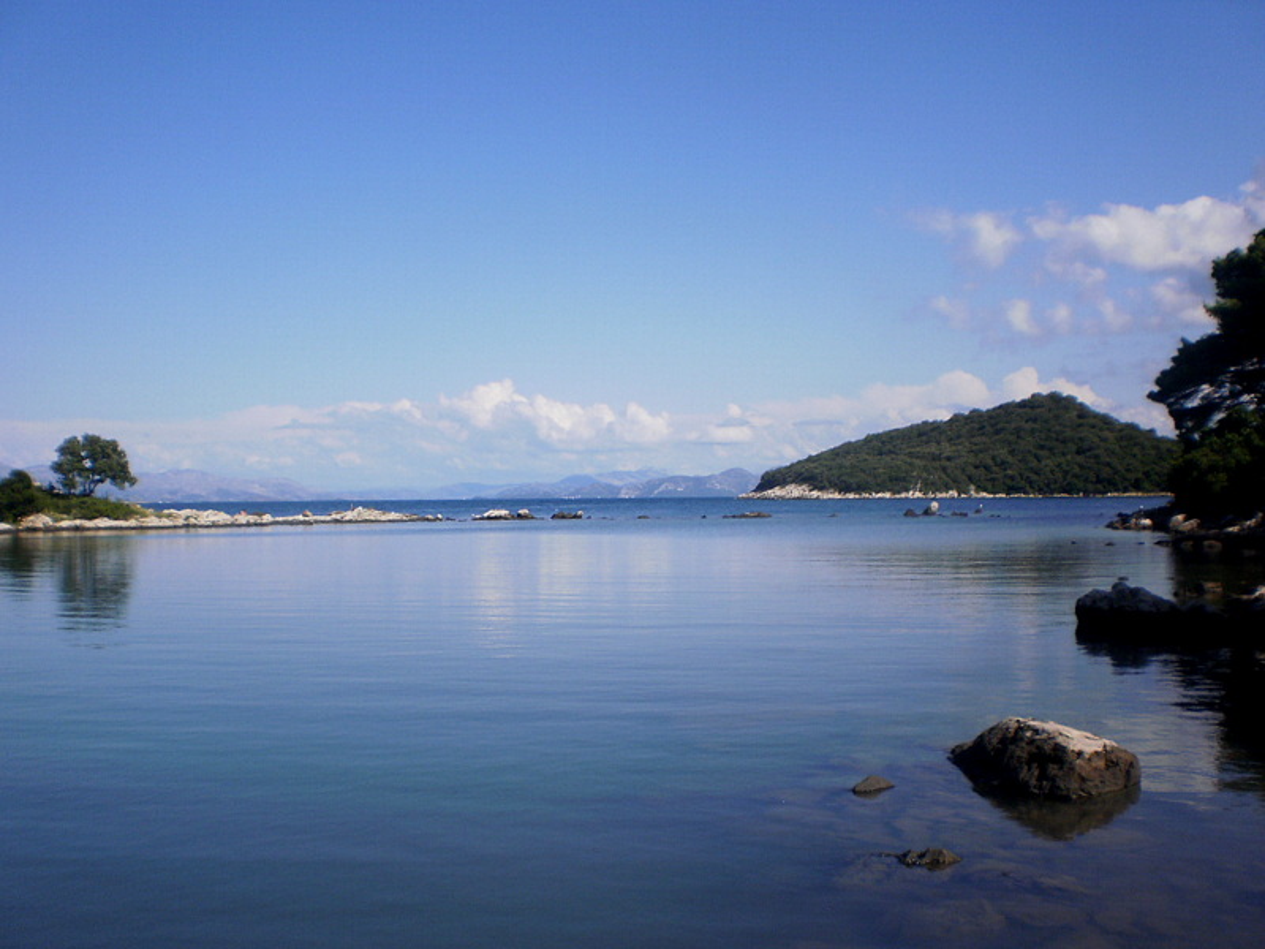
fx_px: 1389
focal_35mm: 38
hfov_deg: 49.0
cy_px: 474
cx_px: 632
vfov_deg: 37.7
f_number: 4.6
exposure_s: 1/1250
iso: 100
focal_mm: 6.3
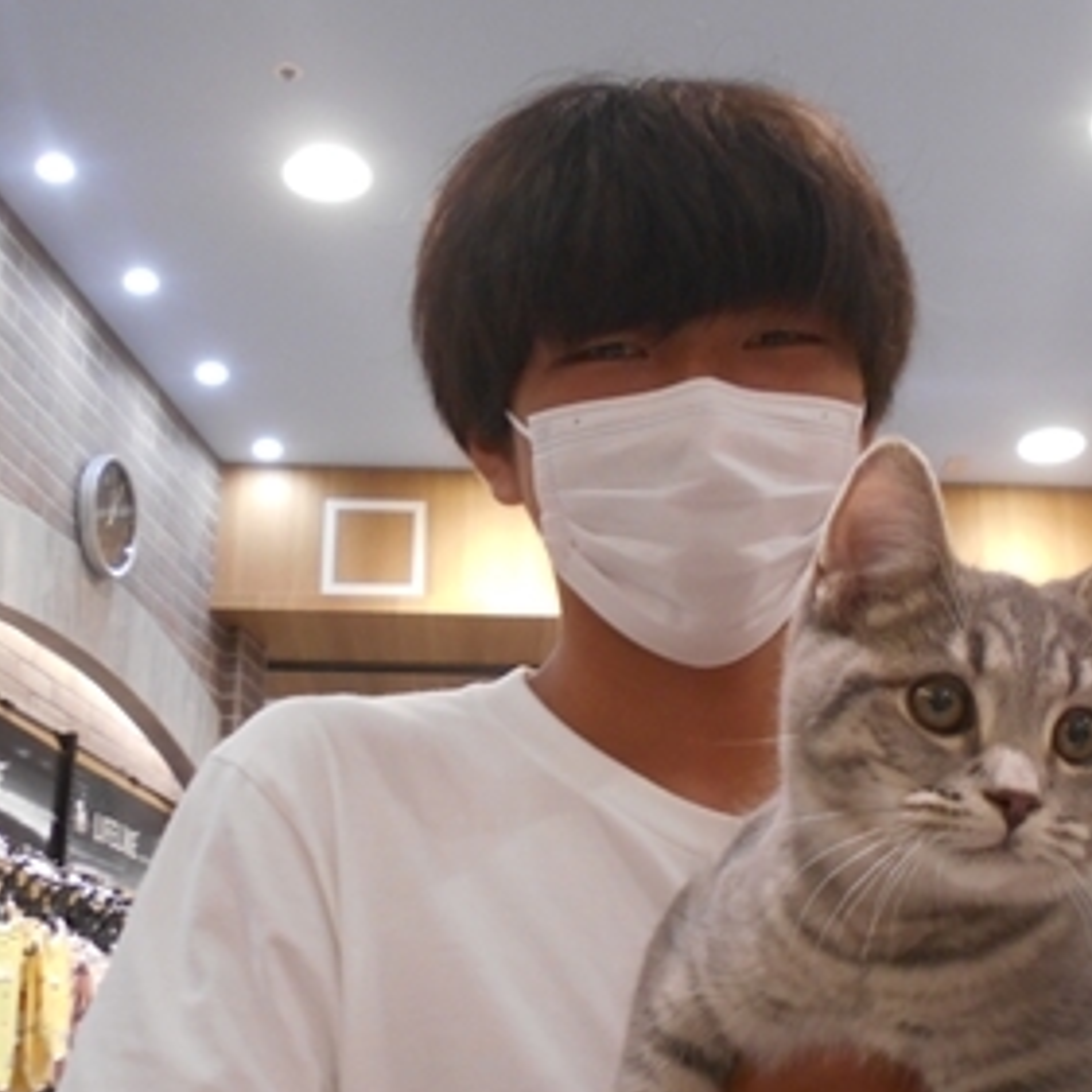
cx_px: 649
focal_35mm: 49
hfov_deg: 34.6
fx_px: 1749
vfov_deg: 34.7
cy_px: 598
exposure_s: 1/30
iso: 220
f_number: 3.2
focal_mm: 4.6
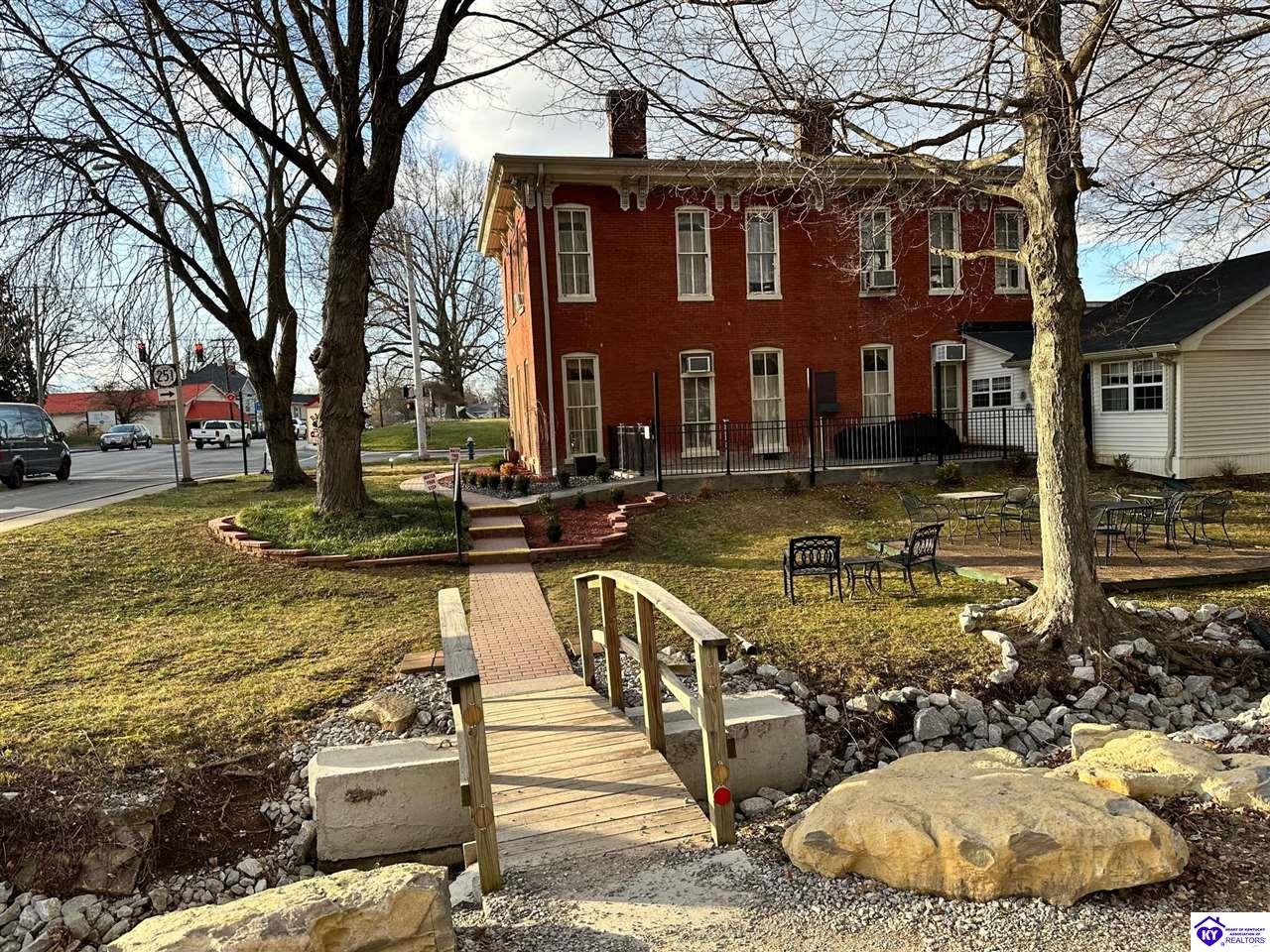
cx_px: 635
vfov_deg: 56.8
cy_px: 476
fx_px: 881
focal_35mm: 24
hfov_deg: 71.6
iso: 80
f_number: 1.78
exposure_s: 1/1157
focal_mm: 6.86
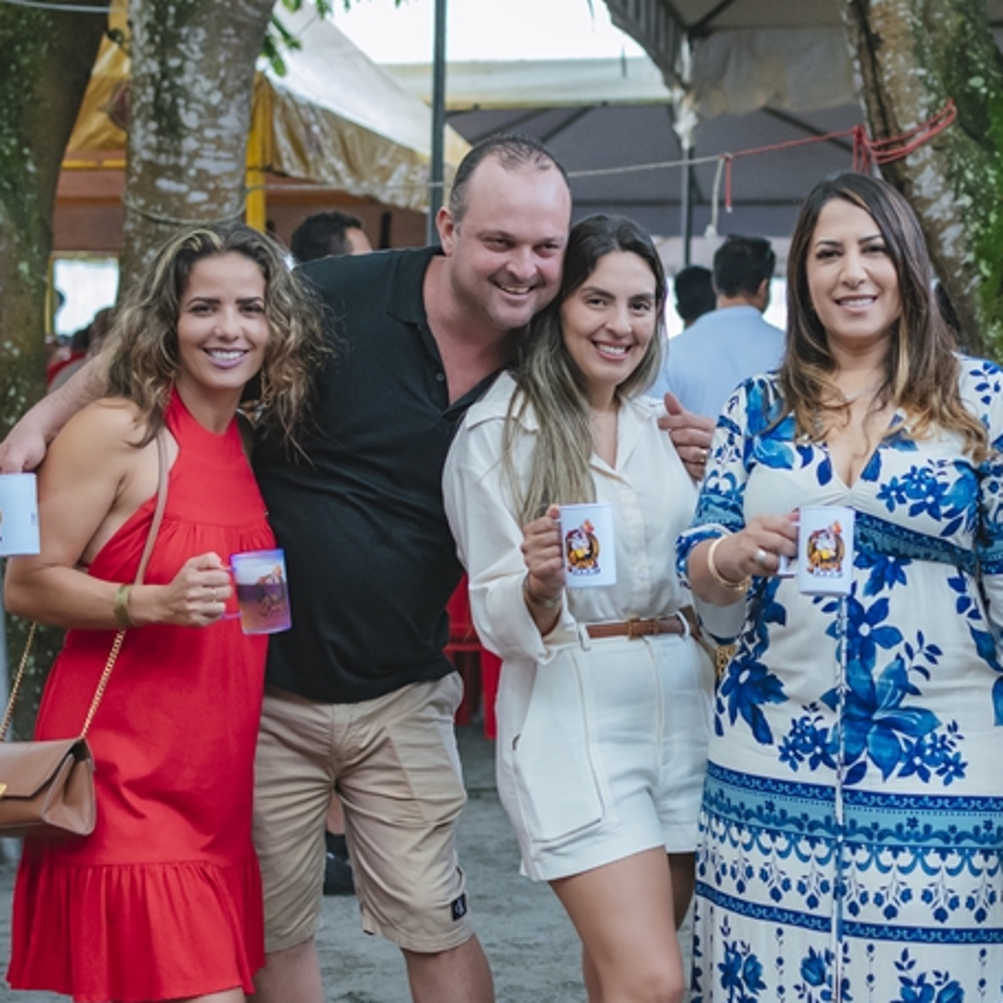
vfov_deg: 23.8
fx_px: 2383
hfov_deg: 23.6
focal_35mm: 73
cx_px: 728
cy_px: 531
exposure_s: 1/2500
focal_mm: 35
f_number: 2.8
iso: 2500
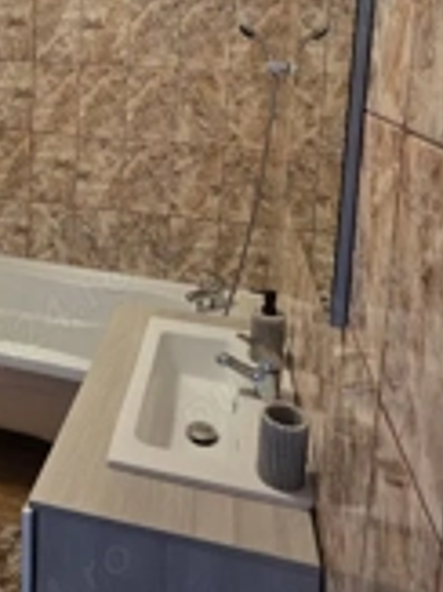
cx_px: 87
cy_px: 105
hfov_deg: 42.1
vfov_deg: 52.6
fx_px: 547
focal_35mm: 32
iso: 160
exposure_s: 1/50.3
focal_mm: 2.2
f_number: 1.9
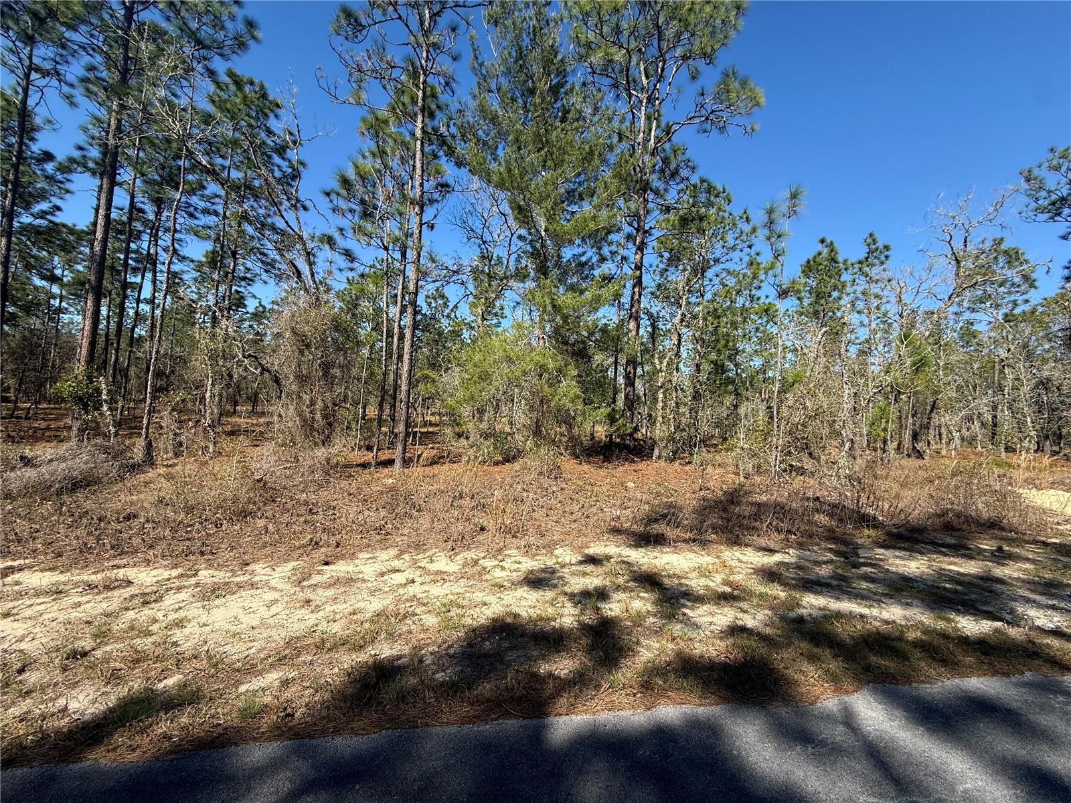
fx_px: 433
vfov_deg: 85.7
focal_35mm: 14
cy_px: 402
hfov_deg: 102.1
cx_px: 536
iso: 50
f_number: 2.2
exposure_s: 1/1125
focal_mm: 2.22
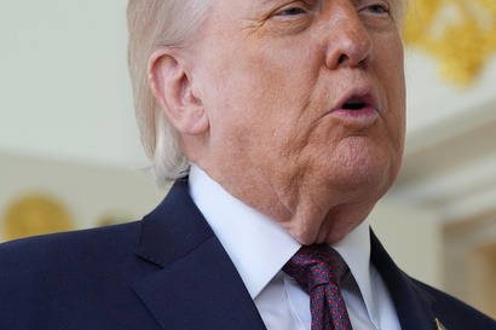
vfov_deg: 4.8
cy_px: 85
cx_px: 484
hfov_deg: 7.2
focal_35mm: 285
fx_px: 3925
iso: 640
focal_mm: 114
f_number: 4
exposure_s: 1/500
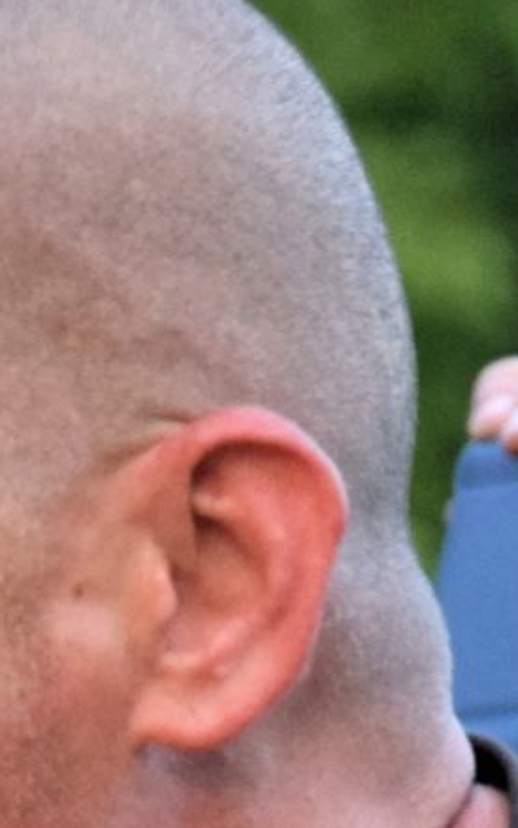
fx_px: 21119
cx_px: 450
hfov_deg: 1.4
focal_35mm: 935
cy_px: 1377
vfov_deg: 2.2
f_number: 5.6
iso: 2000
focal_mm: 105
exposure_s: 1/125
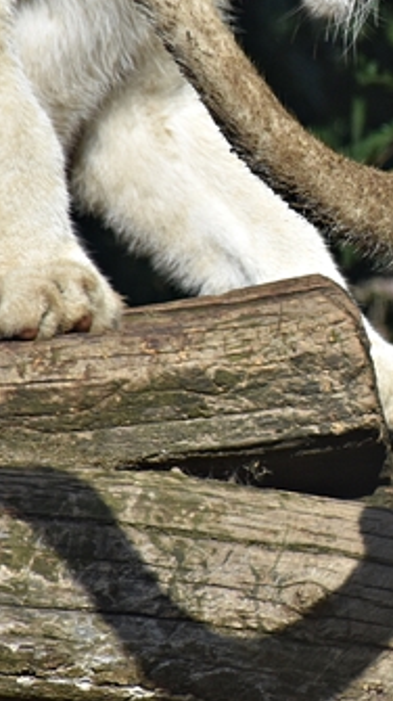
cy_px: 202
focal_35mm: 673
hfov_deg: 1.8
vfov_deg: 3.2
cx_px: 556
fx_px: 12490
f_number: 5.6
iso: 400
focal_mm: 140
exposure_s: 1/1250
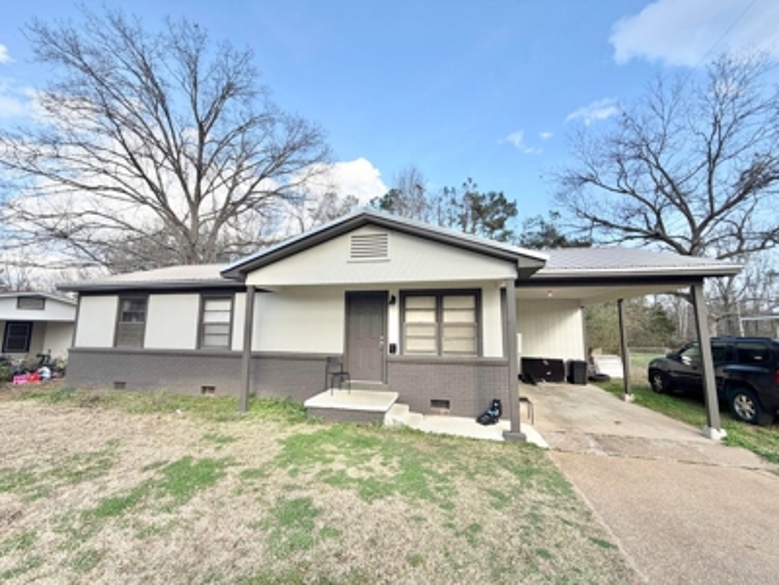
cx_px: 390
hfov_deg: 102.1
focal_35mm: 14
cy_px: 292
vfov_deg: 85.7
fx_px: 315
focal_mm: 2.22
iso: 40
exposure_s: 1/590
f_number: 2.2
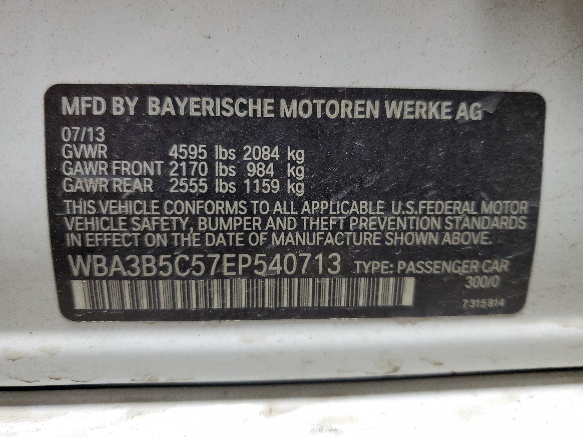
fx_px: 438
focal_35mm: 26
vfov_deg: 53.1
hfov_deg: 67.3
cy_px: 218
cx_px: 292
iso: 177
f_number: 1.5
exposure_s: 1/60.2
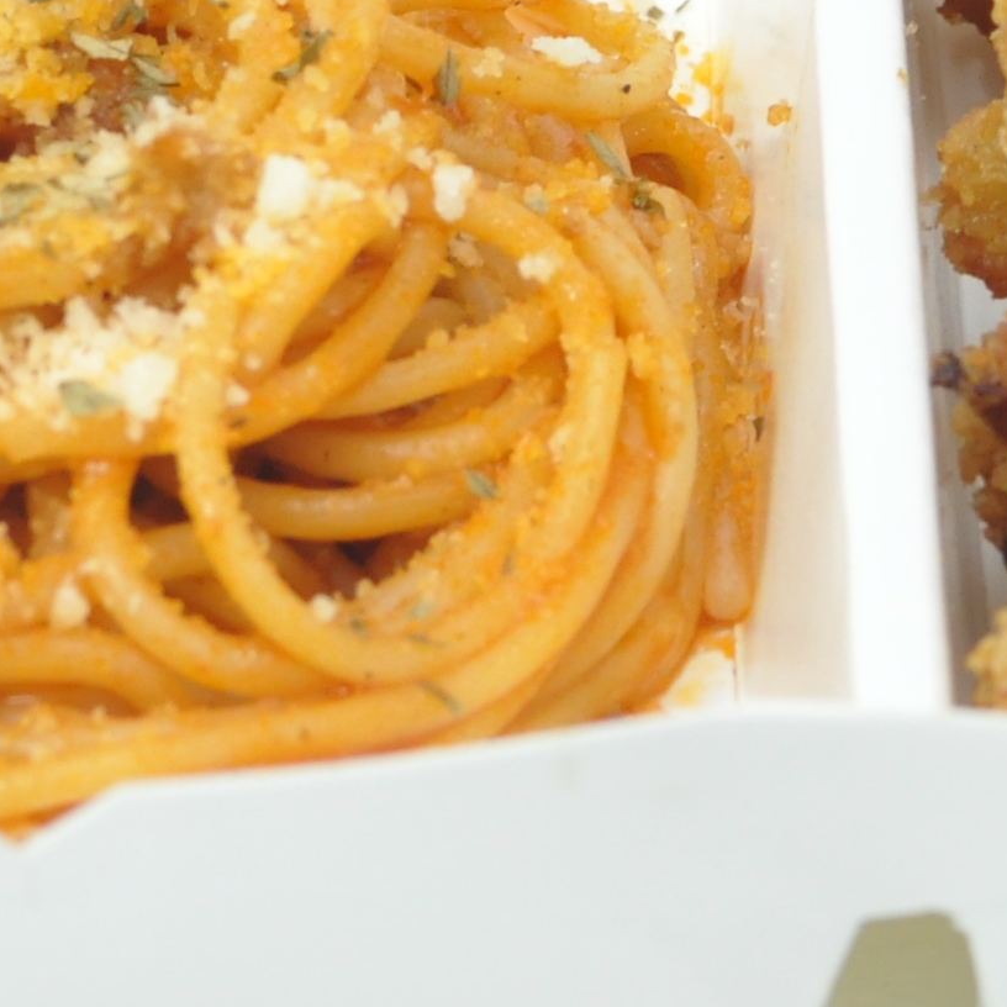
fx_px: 7709
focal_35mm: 234
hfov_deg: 7.5
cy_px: 69
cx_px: 649
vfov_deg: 7.5
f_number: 6.3
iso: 800
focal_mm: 35
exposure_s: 1/80
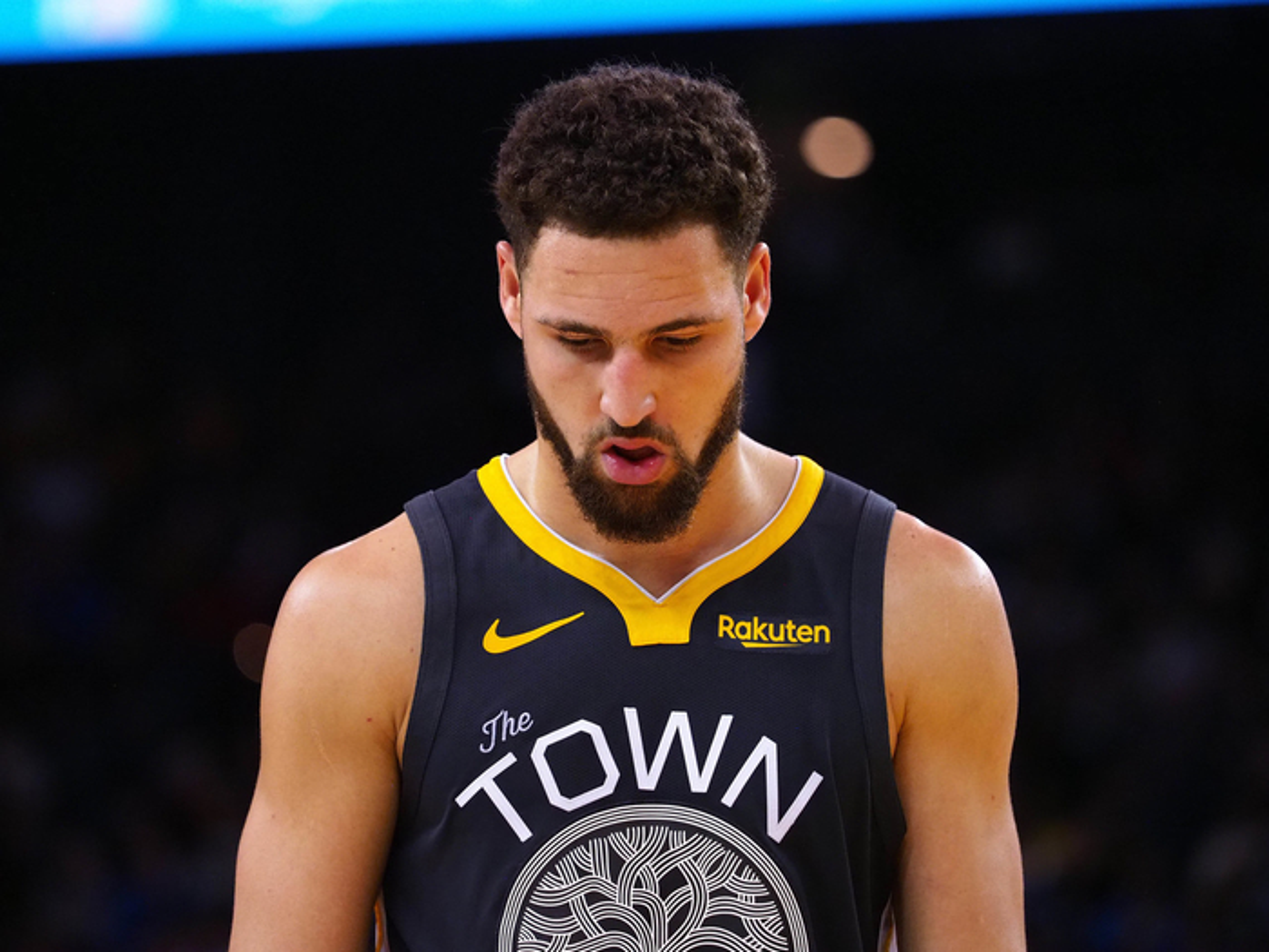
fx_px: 10998
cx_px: 634
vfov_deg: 5.0
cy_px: 476
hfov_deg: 6.6
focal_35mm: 300
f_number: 2.8
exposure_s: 1/1000
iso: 2500
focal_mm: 150
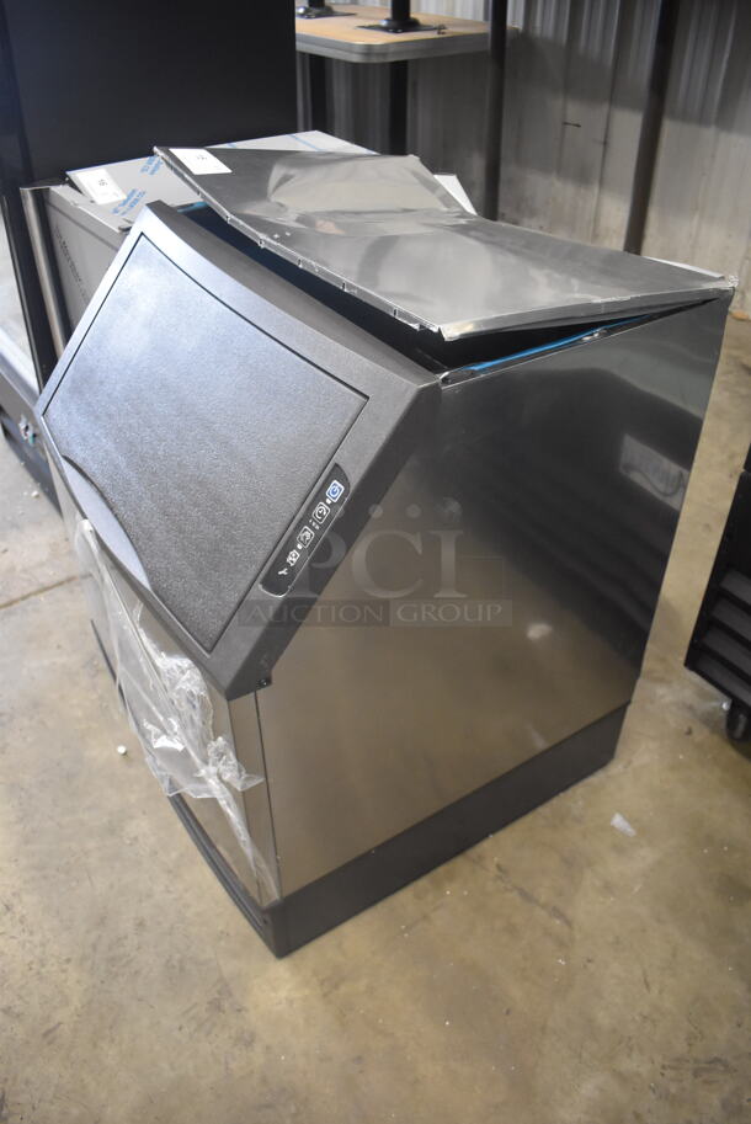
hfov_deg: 48.0
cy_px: 562
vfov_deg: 67.3
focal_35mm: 27
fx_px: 844
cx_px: 376
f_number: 3.5
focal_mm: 18
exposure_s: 1/125
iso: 2200
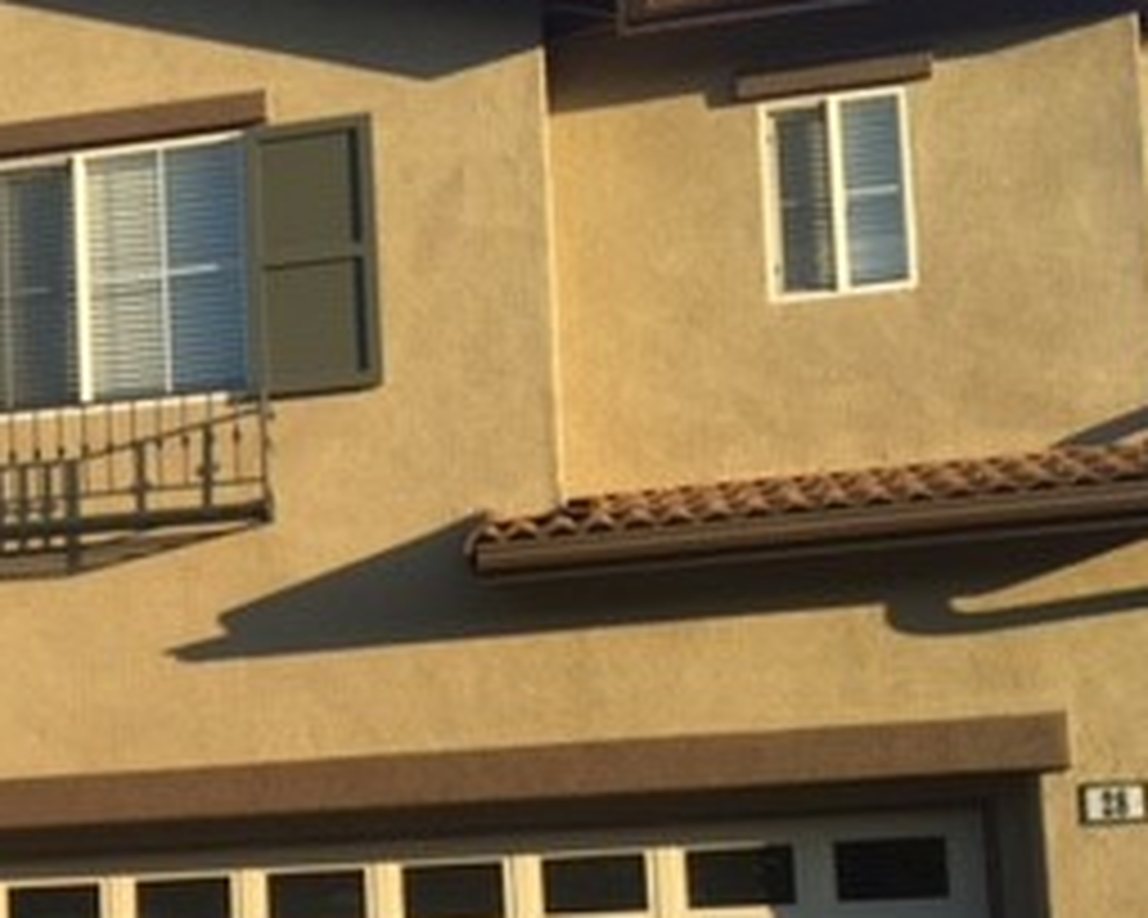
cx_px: -113
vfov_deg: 20.9
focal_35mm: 71
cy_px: 904
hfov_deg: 24.9
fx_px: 2412
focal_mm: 4.15
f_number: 2.2
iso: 32
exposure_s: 1/807
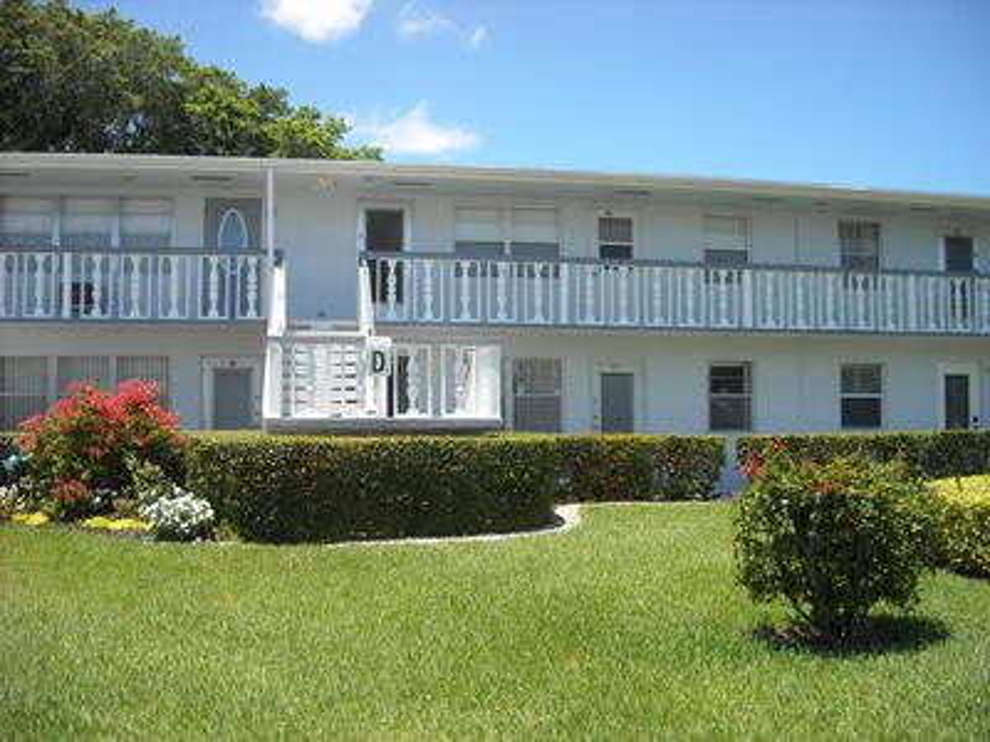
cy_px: 371
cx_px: 495
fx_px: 1001
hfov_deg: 52.6
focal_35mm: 35
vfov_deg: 40.7
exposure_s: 1/184
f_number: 5.6
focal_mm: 5.7
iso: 64
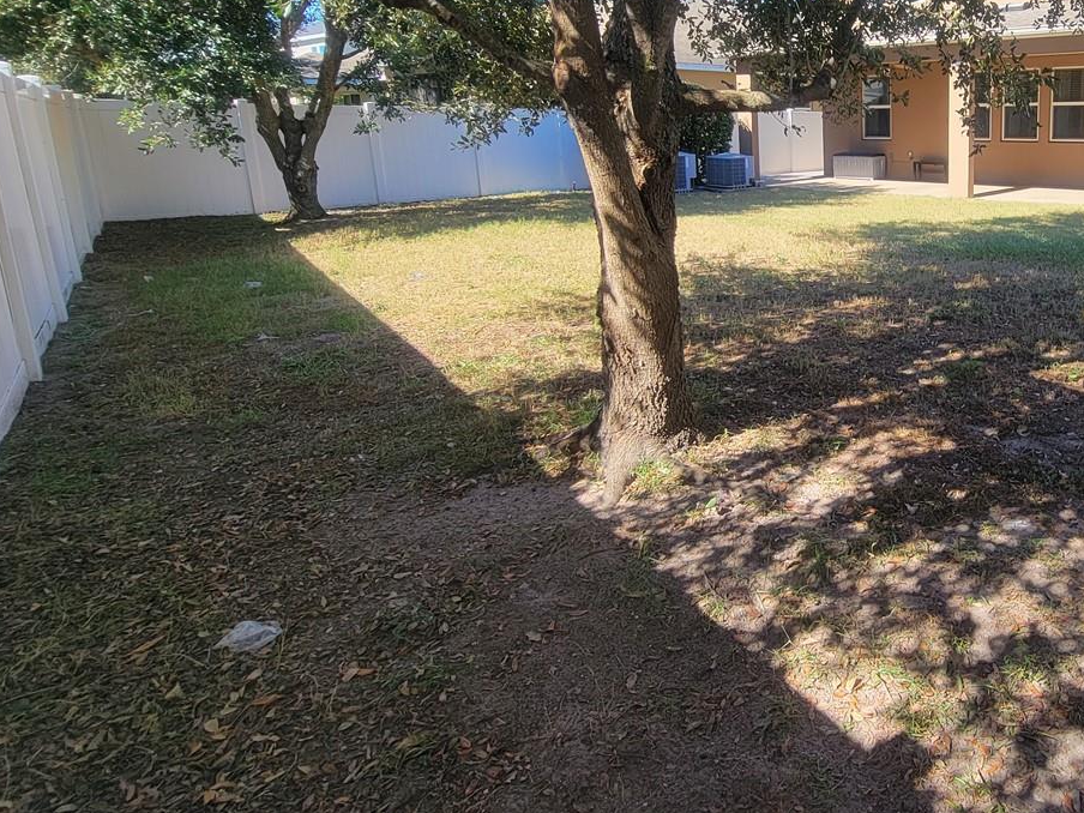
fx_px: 720
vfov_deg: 57.8
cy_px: 281
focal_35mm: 23
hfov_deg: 66.7
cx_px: 877
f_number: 2.2
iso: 50
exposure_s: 1/358
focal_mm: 2.2
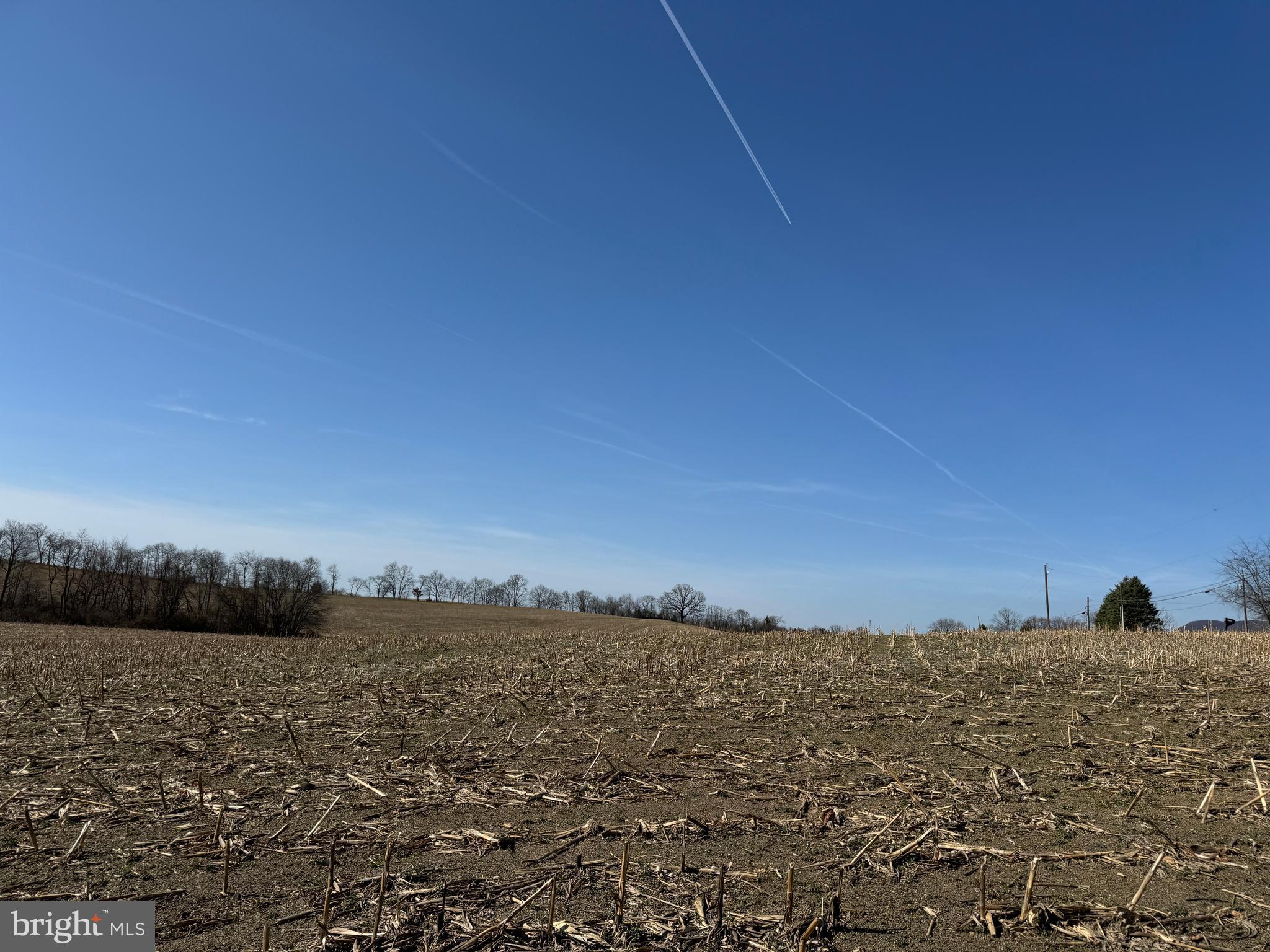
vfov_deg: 56.8
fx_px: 881
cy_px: 476
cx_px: 635
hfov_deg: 71.6
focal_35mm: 24
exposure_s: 1/7092
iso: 80
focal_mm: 6.86
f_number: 1.78
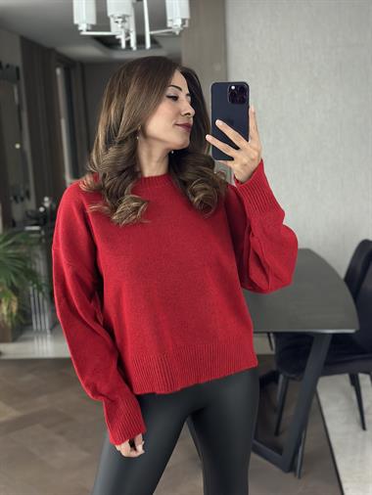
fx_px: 687
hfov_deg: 30.3
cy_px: 248
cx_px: 186
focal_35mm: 48
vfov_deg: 39.6
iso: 640
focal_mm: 6.86
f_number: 1.78
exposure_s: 1/40
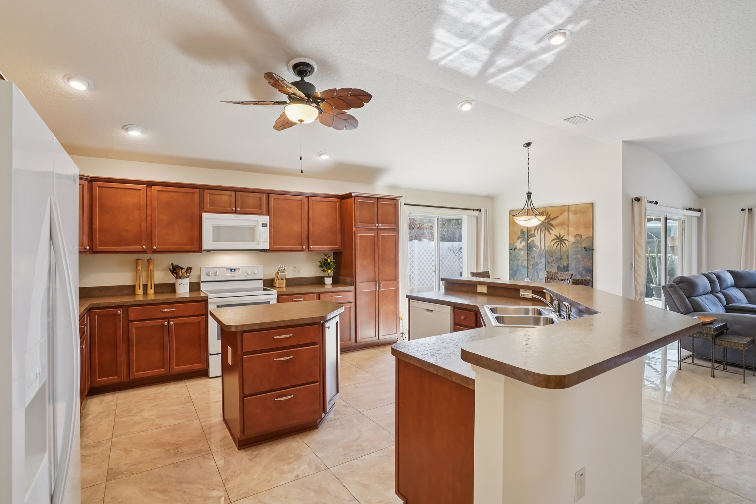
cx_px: 378
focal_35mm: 17
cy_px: 252
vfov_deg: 70.4
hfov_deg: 93.3
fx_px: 357
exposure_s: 1/8
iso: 400
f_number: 9
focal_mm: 17
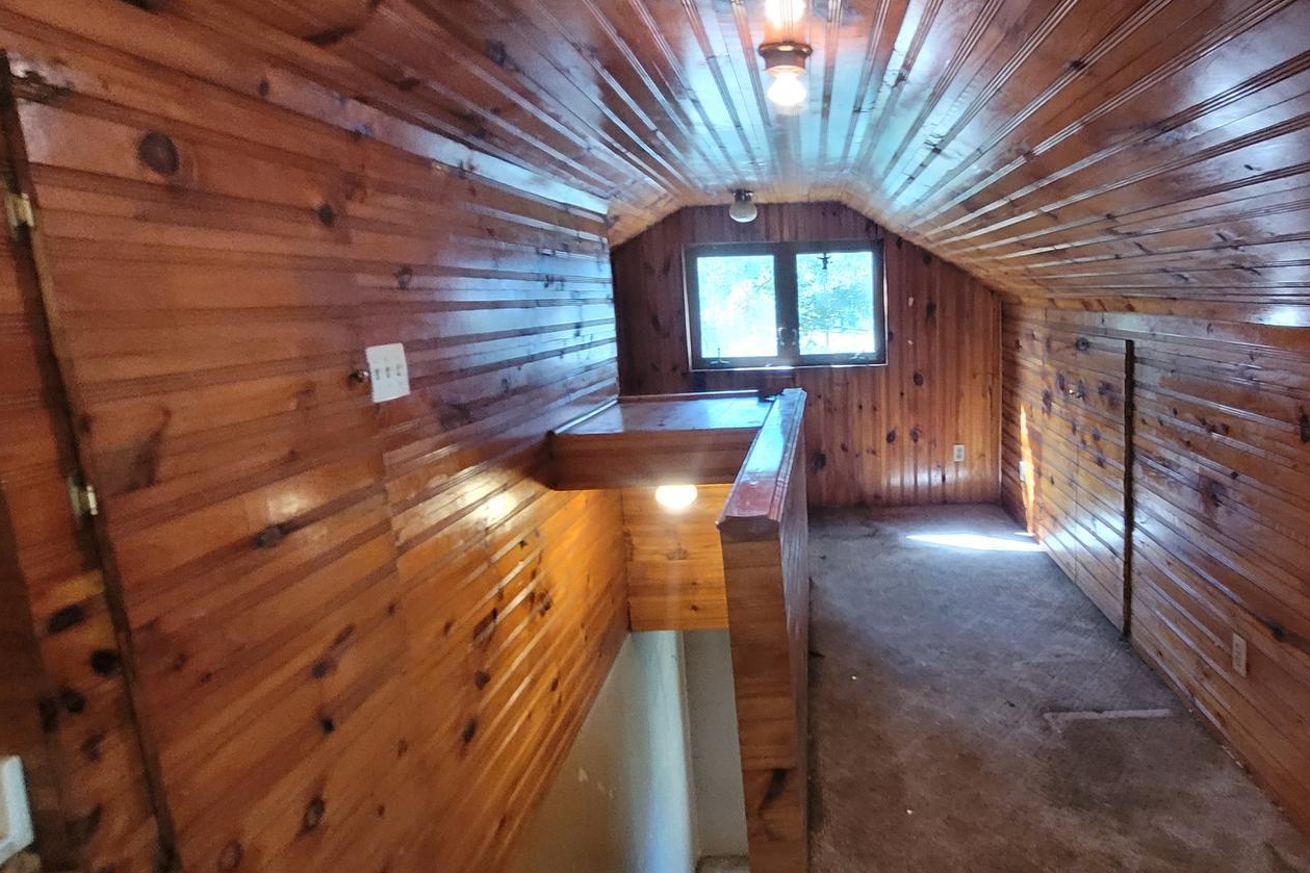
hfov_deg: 77.1
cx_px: 823
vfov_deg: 57.2
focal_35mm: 22
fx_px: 800
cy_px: 442
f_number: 2.2
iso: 400
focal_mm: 1.74
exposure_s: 1/30
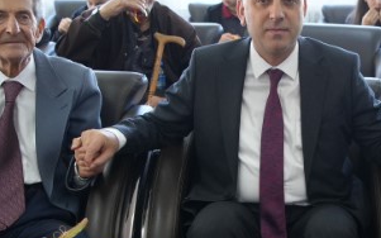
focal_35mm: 83
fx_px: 862
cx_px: 292
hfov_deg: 24.6
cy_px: 208
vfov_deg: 15.6
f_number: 4
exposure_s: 1/160
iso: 2500
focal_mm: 34
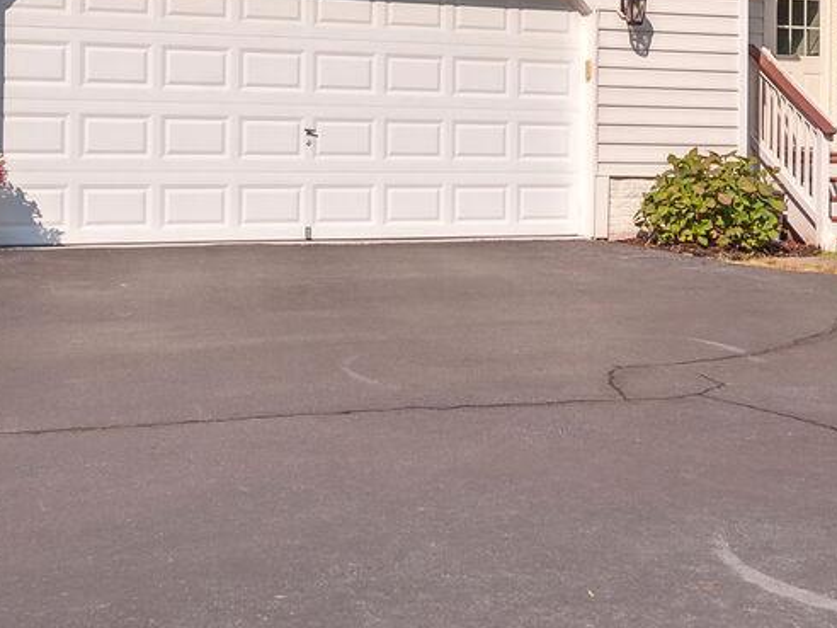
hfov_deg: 35.5
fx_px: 1306
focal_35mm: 54
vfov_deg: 25.2
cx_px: 478
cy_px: -53
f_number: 8
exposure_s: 1/640
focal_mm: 16
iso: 200
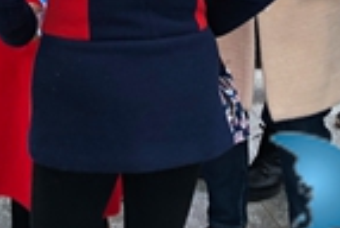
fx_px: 1230
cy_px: -211
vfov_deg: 9.9
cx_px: 74
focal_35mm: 130
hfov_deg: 15.6
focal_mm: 4
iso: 32
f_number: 1.8
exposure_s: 1/120
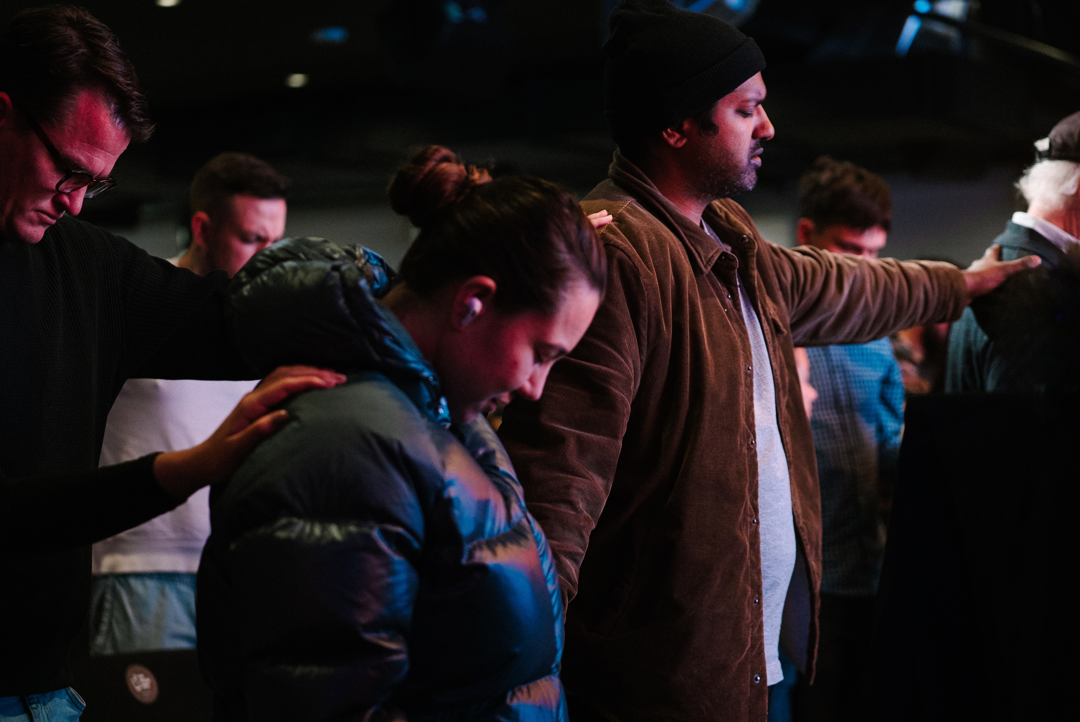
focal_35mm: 70
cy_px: 361
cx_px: 540
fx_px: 2101
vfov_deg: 19.5
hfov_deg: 28.8
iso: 1600
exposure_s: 1/60
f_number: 2.8
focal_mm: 70
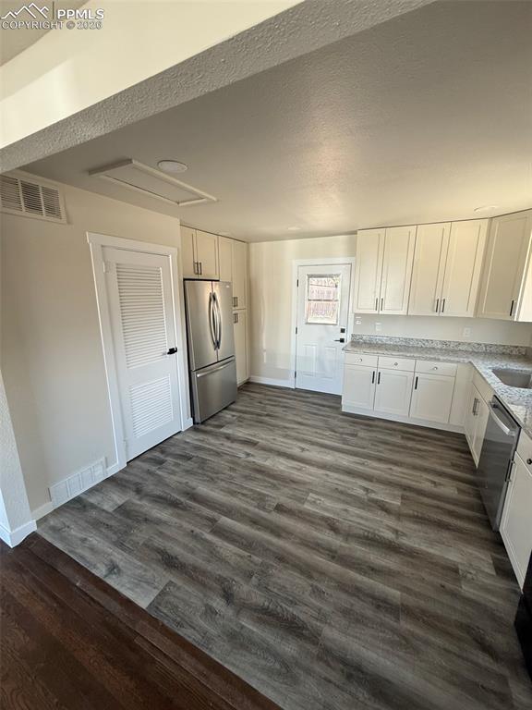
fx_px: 287
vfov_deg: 102.1
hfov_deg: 85.7
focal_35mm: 14
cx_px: 266
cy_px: 355
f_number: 2.2
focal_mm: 2.22
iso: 125
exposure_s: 1/99
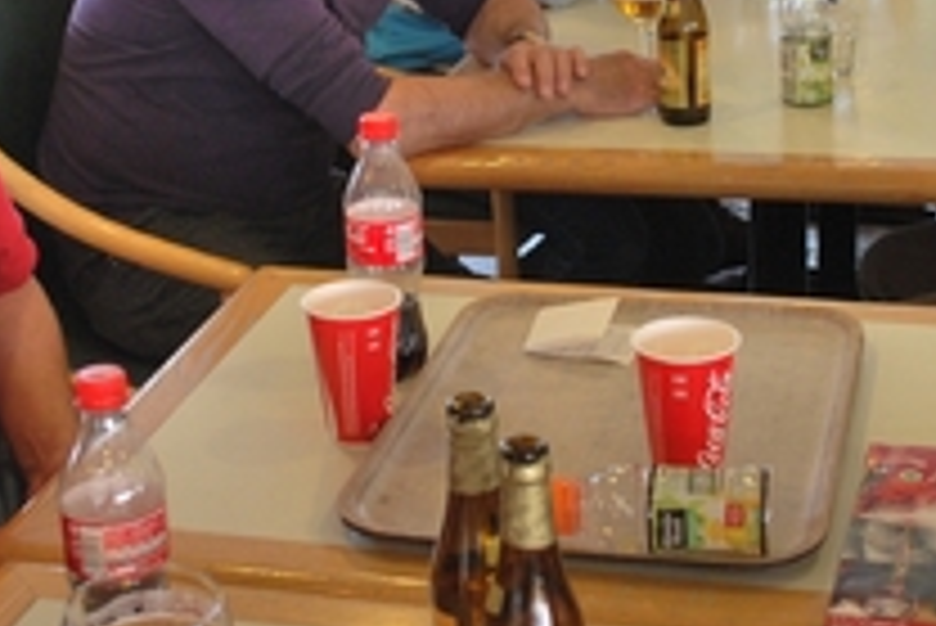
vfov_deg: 17.3
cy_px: 88
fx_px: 2029
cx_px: 490
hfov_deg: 26.0
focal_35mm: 78
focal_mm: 18
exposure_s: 1/30
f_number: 3.5
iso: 250
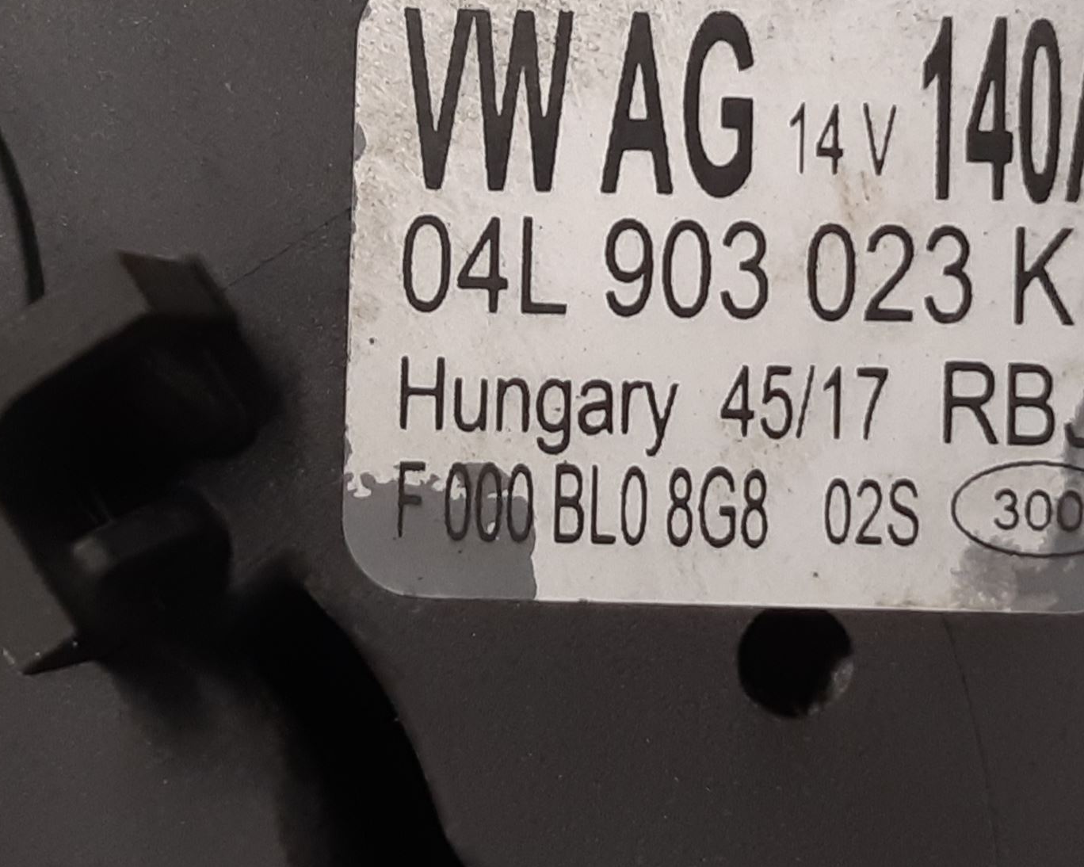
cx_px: 704
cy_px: 299
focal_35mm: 38
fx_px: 1219
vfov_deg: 38.8
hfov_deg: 47.3
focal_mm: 3.93
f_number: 1.7
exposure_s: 1/50
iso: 100
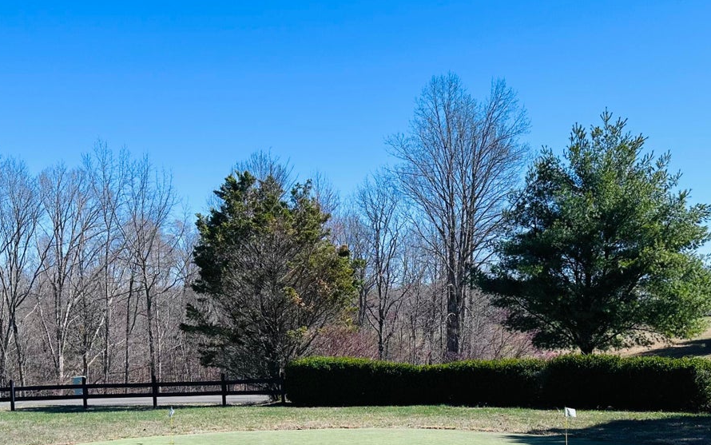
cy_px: 401
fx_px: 756
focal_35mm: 39
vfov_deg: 31.3
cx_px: 343
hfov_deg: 50.4
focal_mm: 6.86
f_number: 1.78
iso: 80
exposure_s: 1/3247
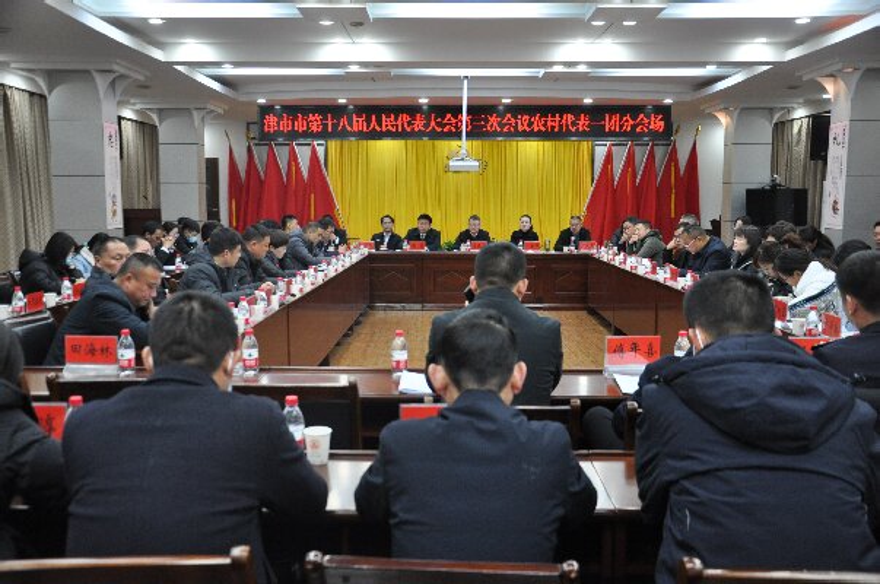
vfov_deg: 36.8
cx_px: 440
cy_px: 292
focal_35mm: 36
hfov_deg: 53.2
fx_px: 879
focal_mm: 24
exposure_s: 1/30
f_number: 3.8
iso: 800
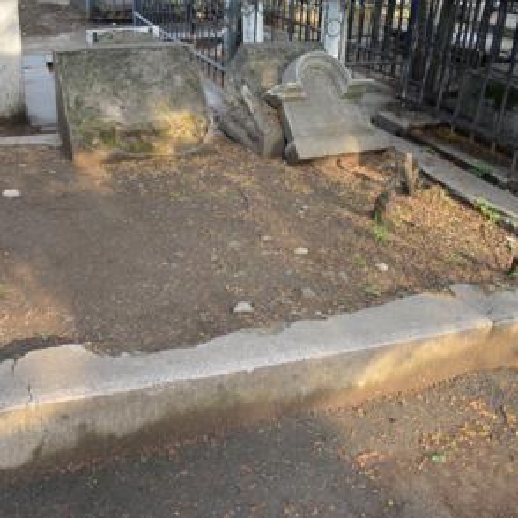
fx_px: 593
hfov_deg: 46.4
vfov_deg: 47.2
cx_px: 171
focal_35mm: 35
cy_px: 257
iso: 220
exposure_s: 1/40
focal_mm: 18
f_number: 5.6
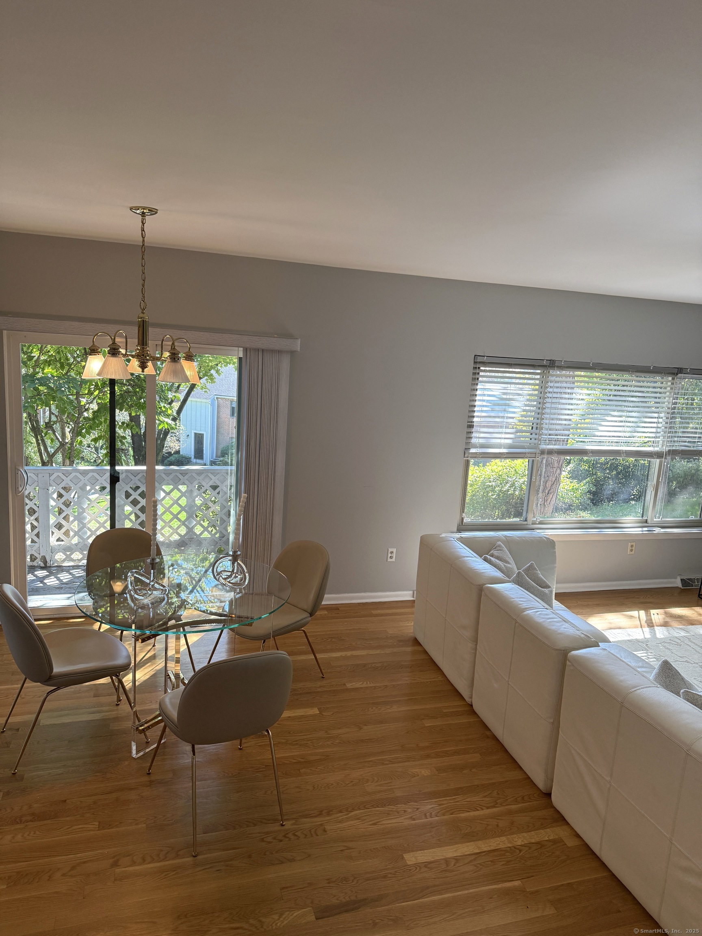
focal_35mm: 24
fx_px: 649
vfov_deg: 71.6
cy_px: 468
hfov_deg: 56.8
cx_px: 351
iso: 160
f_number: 1.78
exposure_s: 1/170
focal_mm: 6.76
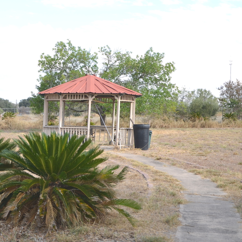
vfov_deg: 25.7
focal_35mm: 67
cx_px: 41
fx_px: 530
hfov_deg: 25.2
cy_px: 118
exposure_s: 1/250
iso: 100
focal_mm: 28
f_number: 5.6
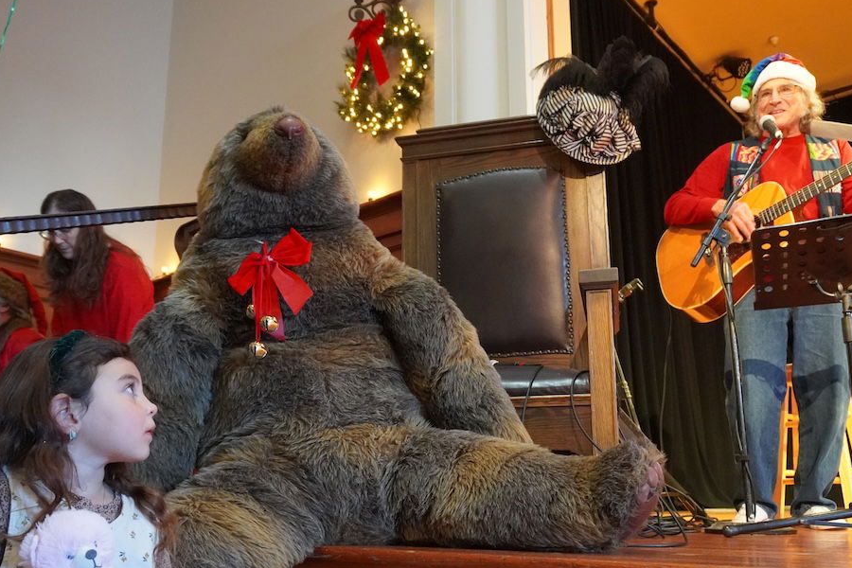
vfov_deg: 40.8
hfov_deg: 58.7
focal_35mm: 32
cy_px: 358
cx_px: 414
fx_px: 757
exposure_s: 1/160
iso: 6400
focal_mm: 16
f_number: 4
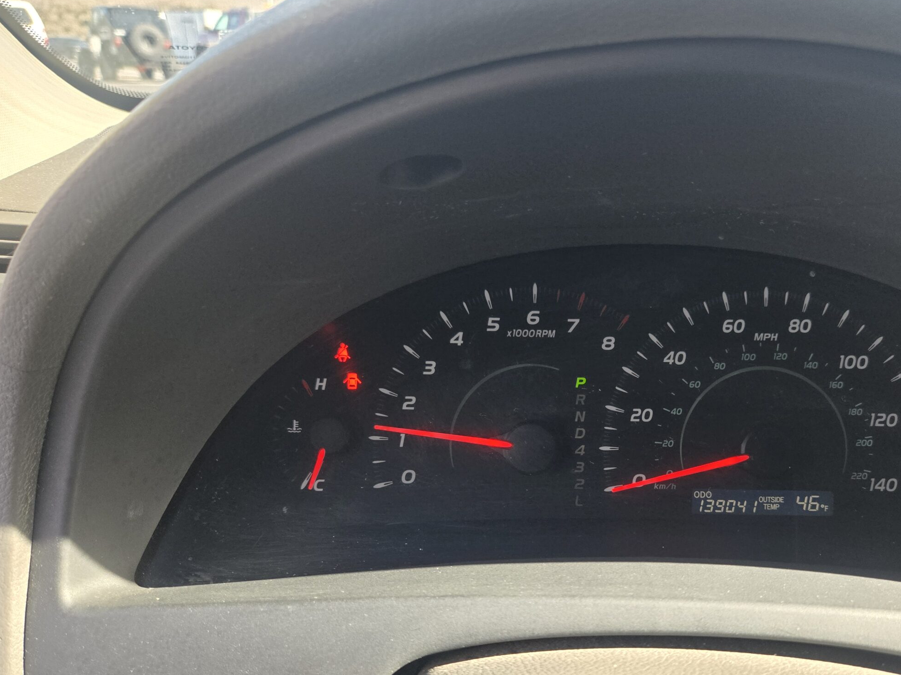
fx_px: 781
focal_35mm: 30
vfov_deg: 46.4
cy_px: 419
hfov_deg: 59.1
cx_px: 570
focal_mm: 5.4
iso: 160
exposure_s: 1/508
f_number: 1.8
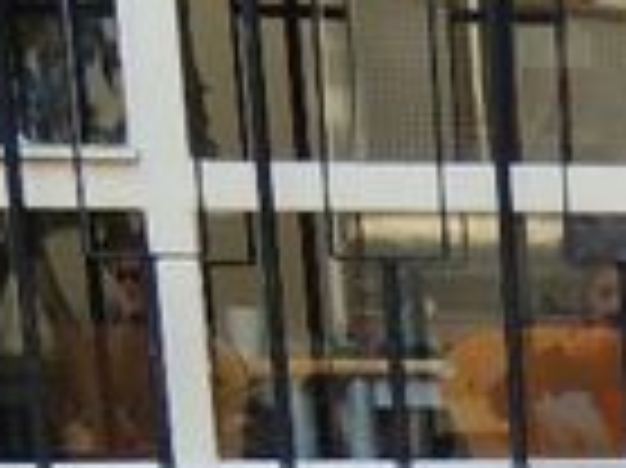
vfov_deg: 9.7
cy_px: 1040
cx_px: 1157
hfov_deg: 12.9
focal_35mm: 138
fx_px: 2493
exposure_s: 1/80
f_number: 3.1
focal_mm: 5.3
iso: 100
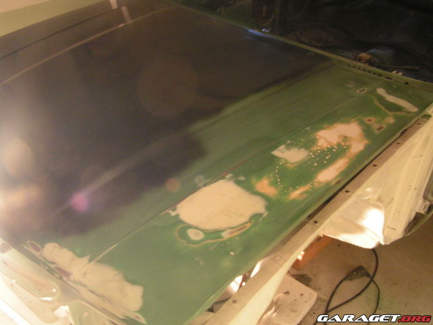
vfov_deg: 37.7
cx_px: 216
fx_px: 475
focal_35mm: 38
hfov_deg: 49.0
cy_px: 162
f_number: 2.8
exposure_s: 1/6
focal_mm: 5.8
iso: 200
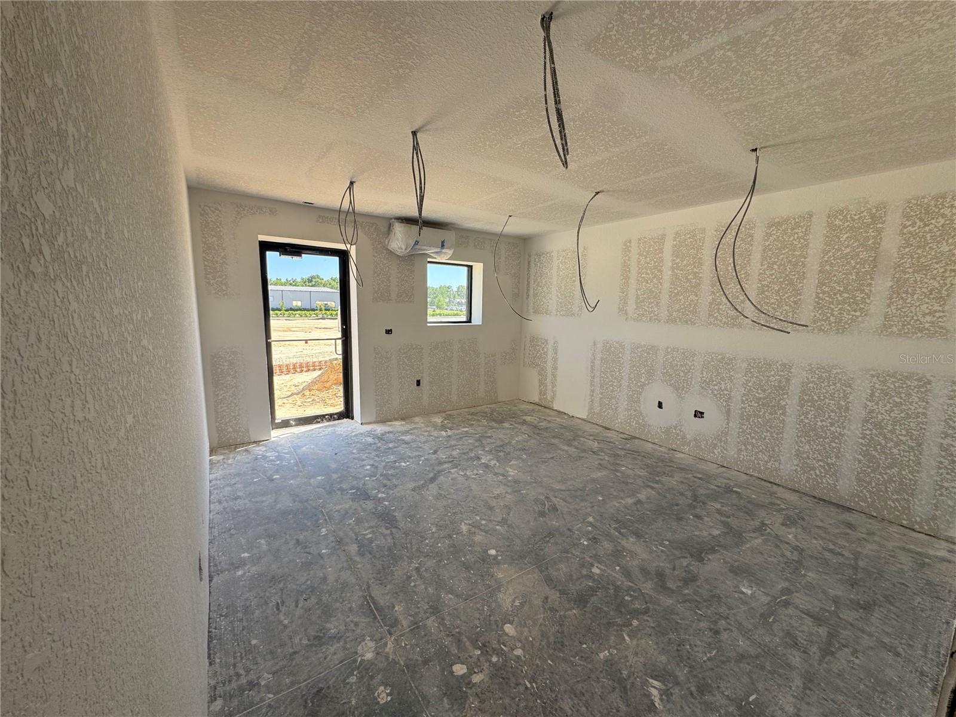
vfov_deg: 85.7
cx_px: 478
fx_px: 387
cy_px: 358
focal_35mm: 14
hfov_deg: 102.1
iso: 40
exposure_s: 1/257
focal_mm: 2.22
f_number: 2.2
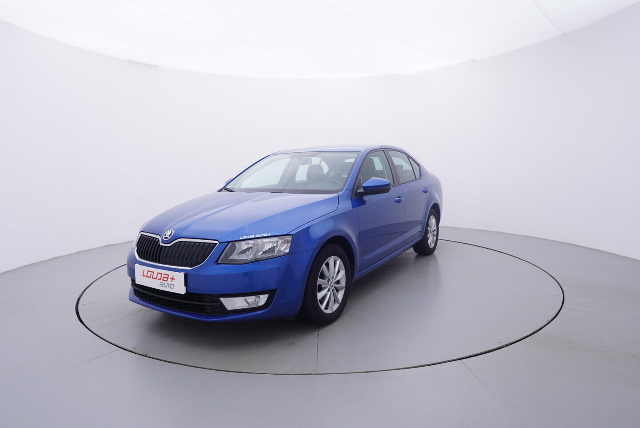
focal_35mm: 22
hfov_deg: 77.3
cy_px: 214
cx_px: 320
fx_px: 400
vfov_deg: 56.2
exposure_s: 1/80
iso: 200
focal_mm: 15
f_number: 5
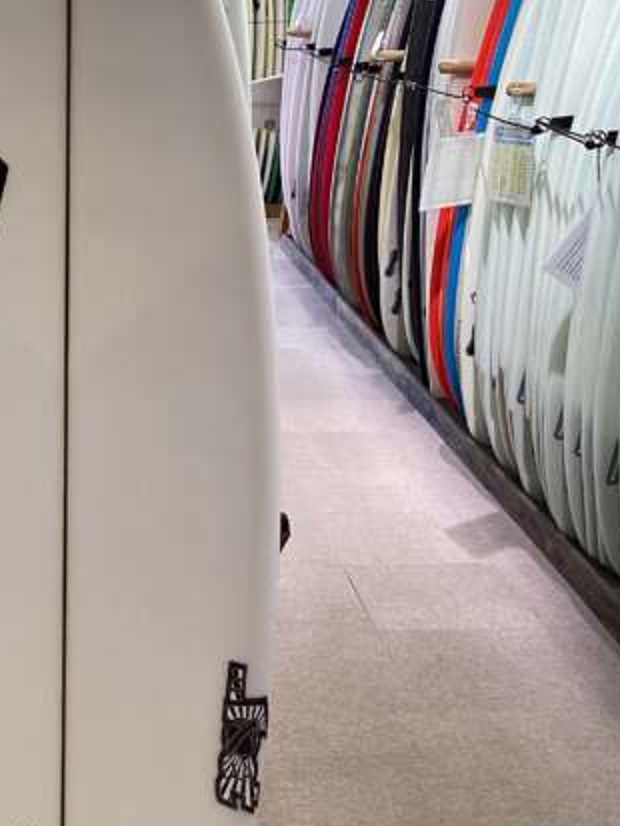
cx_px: 80
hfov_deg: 23.9
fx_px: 1432
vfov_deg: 32.2
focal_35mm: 60
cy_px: 448
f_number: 2.4
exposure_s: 1/50
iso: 64
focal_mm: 3.3
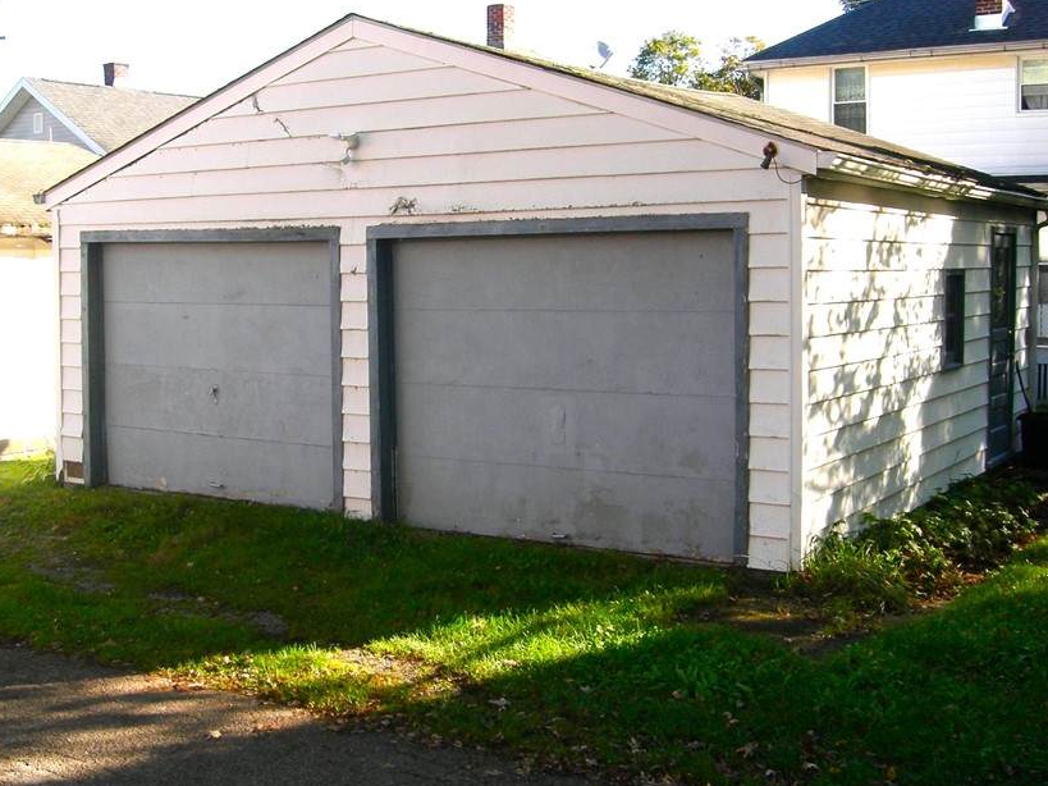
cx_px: 422
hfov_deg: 41.9
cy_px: 343
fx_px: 1362
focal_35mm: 45
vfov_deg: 32.1
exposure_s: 1/170
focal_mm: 7.5
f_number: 4.8
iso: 64
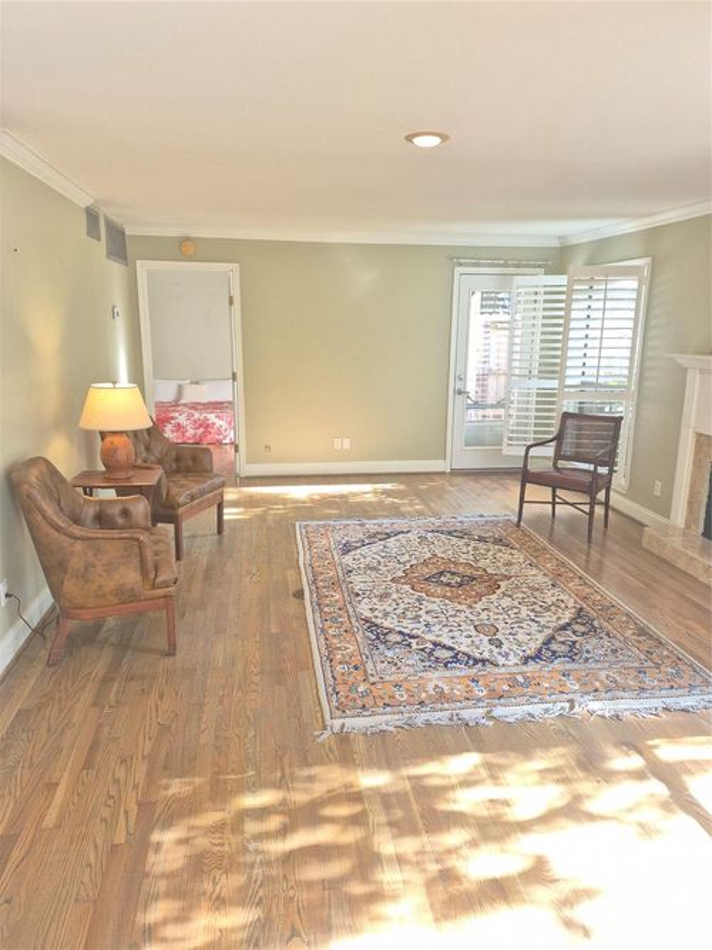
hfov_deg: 58.9
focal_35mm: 23
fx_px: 631
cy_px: 475
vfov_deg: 73.9
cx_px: 356
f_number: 1.8
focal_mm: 5.4
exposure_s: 1/120
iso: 200
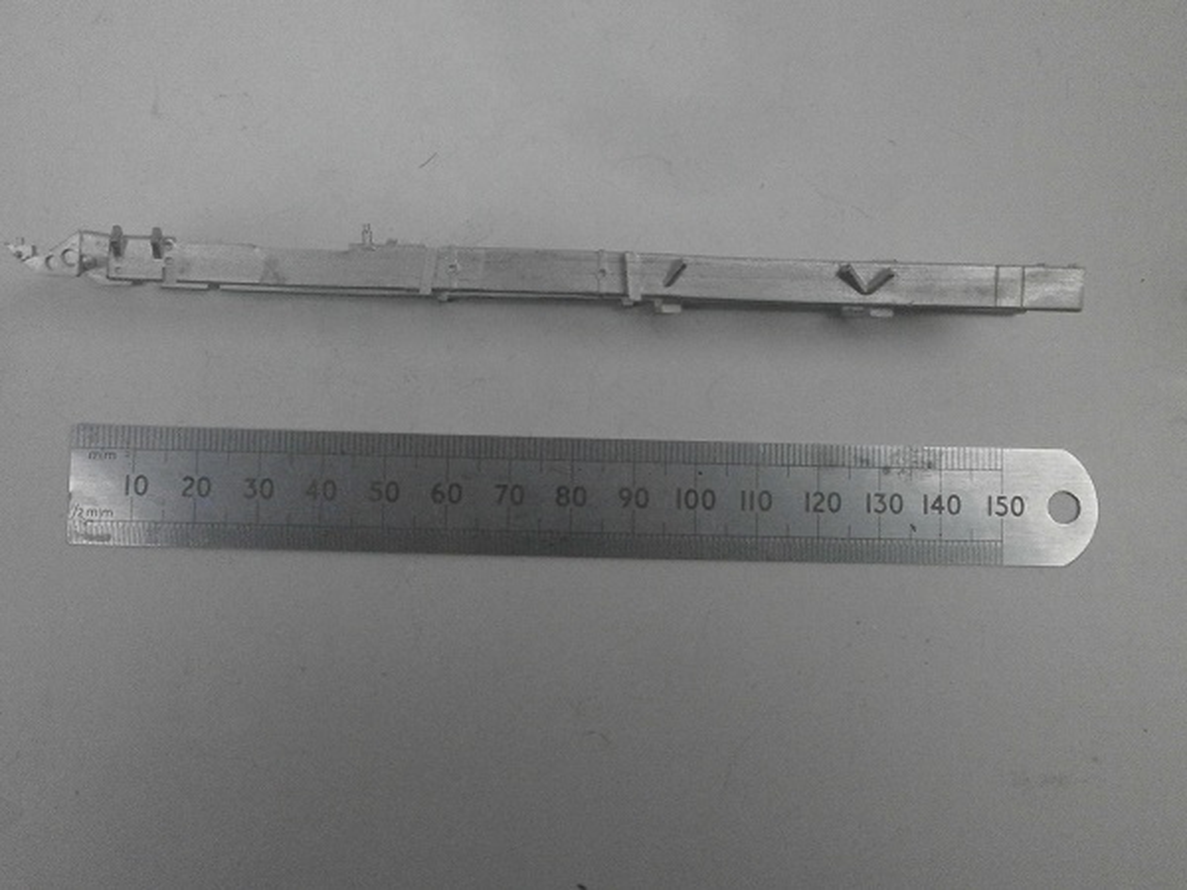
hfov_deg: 56.8
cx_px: 594
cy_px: 445
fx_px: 1097
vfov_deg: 44.2
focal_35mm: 32
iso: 800
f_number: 3.1
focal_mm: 5.8
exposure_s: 1/250
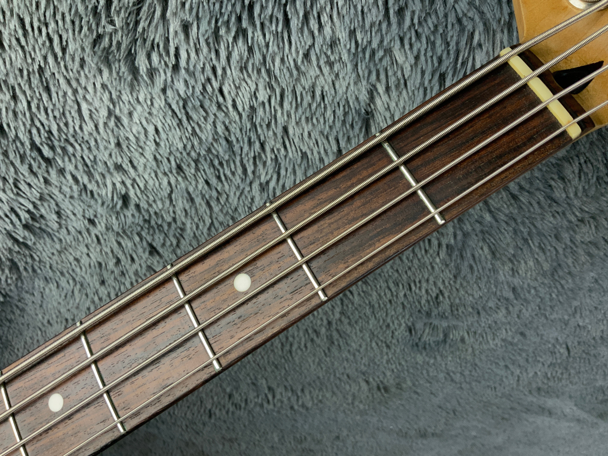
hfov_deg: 61.7
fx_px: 509
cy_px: 228
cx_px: 304
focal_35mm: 29
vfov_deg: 48.2
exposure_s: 1/78
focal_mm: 3
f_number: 1.8
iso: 64
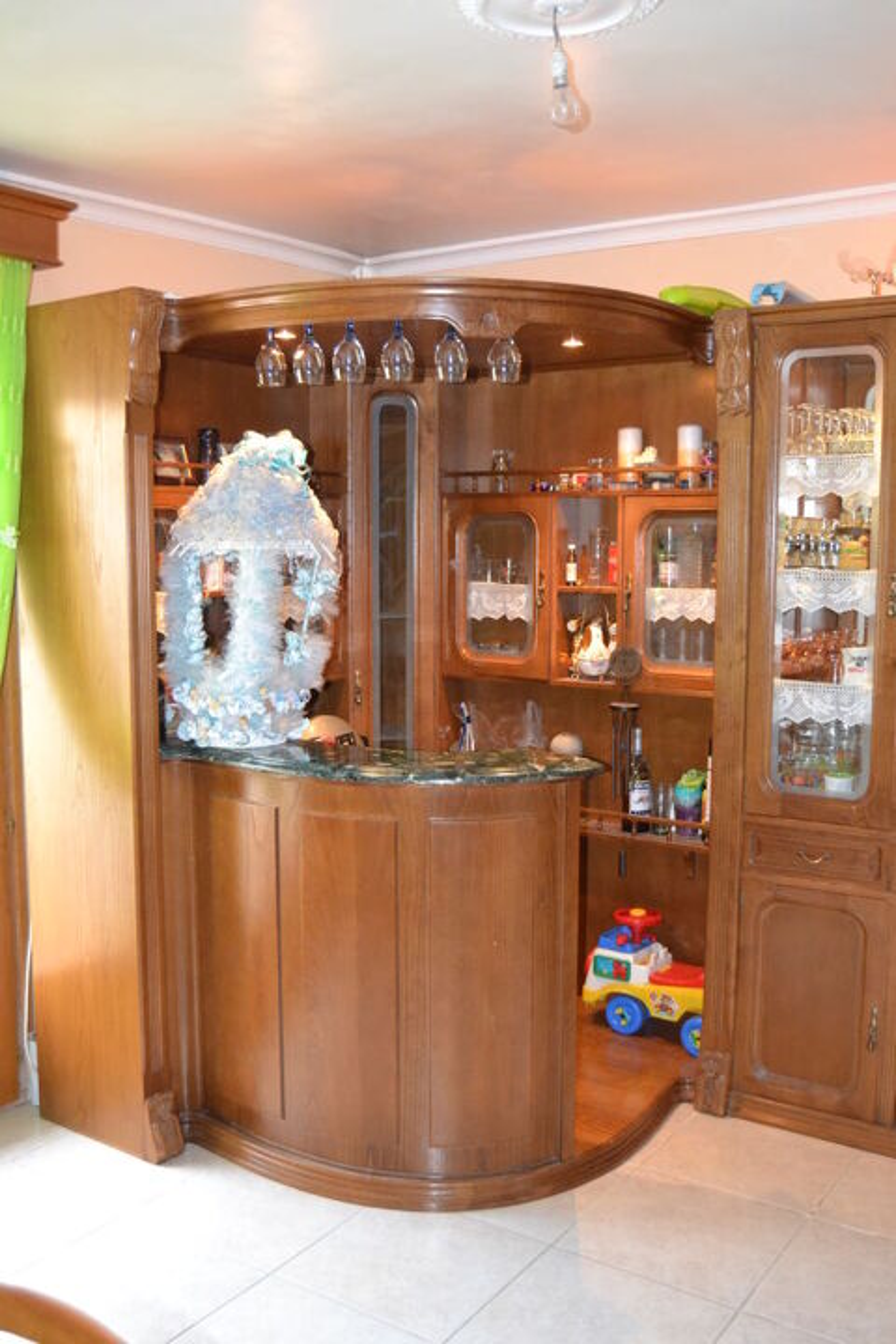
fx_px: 1288
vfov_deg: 55.1
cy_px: 672
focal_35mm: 34
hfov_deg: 38.4
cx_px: 448
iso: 2500
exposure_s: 1/60
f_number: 3.8
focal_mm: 23
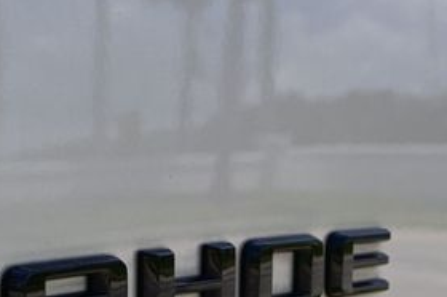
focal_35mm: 96
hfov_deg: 21.3
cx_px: 195
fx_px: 1191
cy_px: 257
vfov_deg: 14.1
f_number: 7.1
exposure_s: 1/200
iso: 100
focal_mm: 28
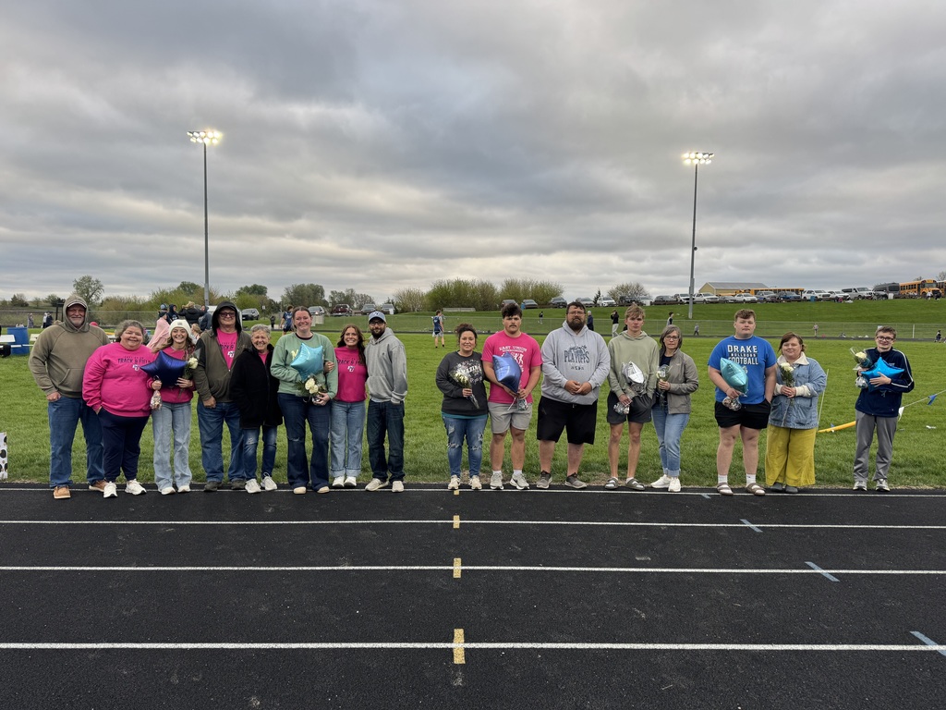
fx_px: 656
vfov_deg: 56.8
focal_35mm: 24
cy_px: 355
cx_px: 473
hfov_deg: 71.6
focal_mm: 6.76
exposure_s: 1/192
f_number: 1.78
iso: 64
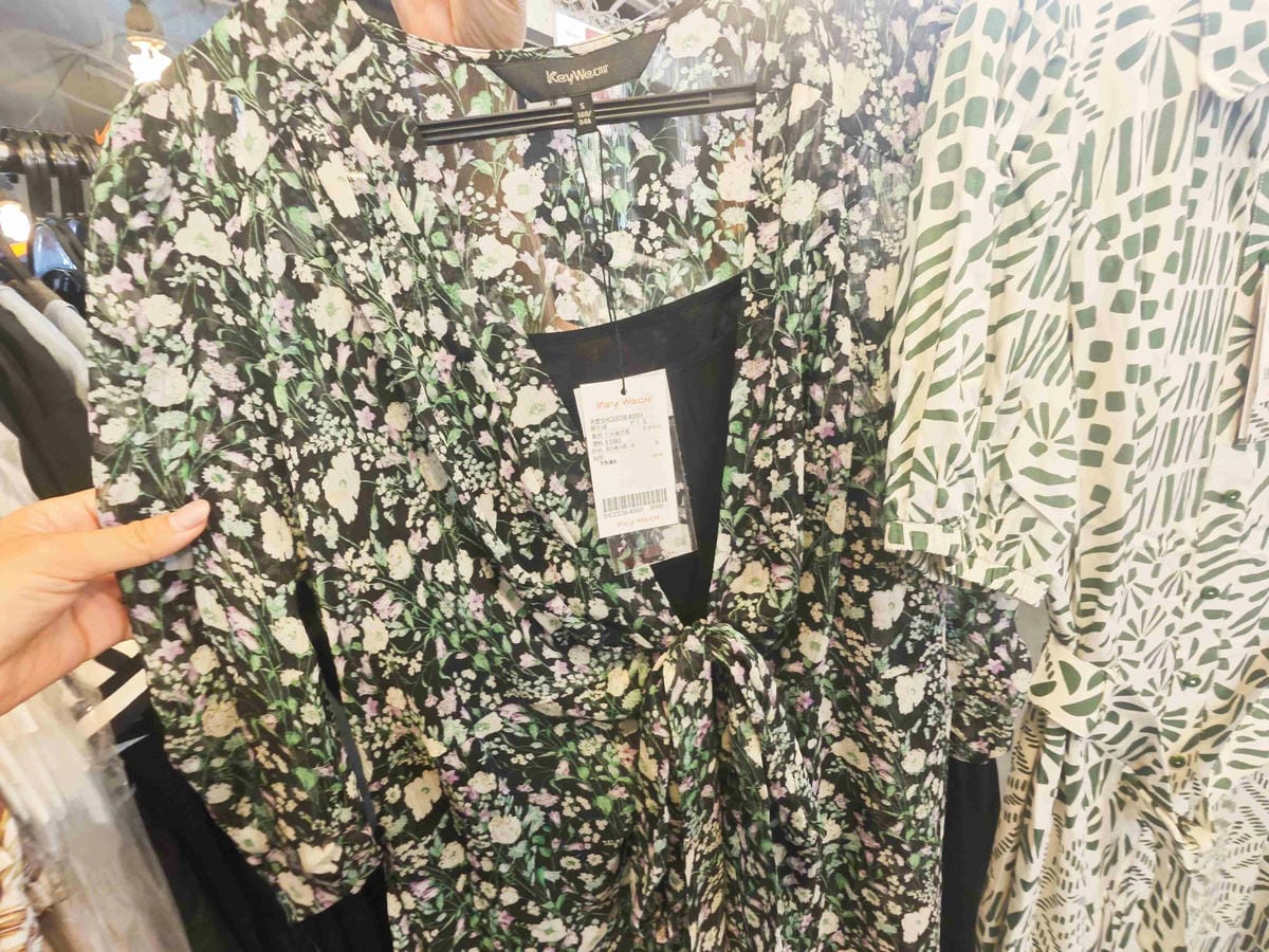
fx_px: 623
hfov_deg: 91.0
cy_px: 476
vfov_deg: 74.7
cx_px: 634
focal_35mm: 17
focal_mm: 2.03
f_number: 1.8
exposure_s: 1/60
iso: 100
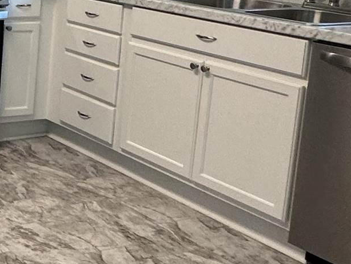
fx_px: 710
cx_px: -194
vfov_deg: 20.3
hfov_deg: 22.2
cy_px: -2
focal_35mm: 70
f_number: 2.2
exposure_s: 1/120
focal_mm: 2.22
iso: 125
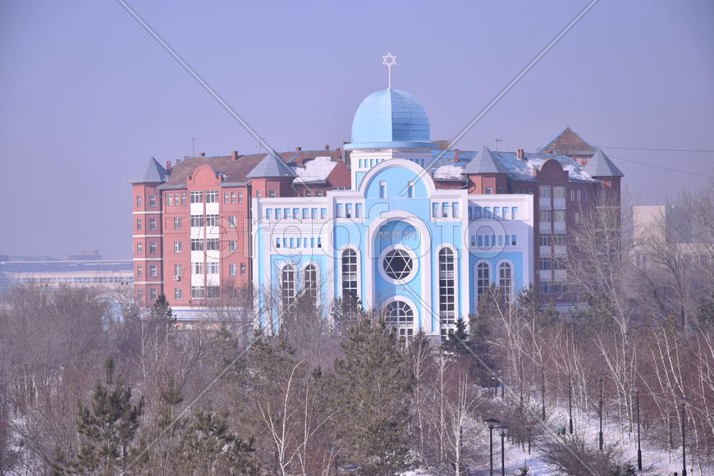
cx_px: 357
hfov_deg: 16.1
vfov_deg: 10.8
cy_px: 238
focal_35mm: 128
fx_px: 2529
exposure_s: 1/640
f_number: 6.3
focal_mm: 85
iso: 100
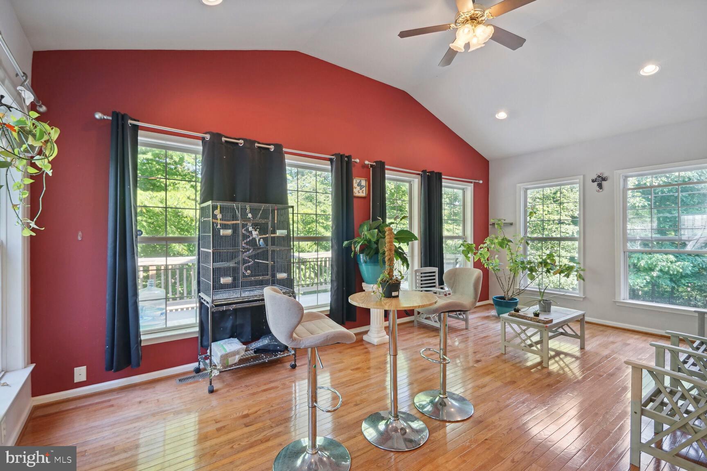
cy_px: 236
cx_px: 354
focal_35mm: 16
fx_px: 314
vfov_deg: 73.7
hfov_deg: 96.7
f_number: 9
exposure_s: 1/60
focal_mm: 16
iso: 800
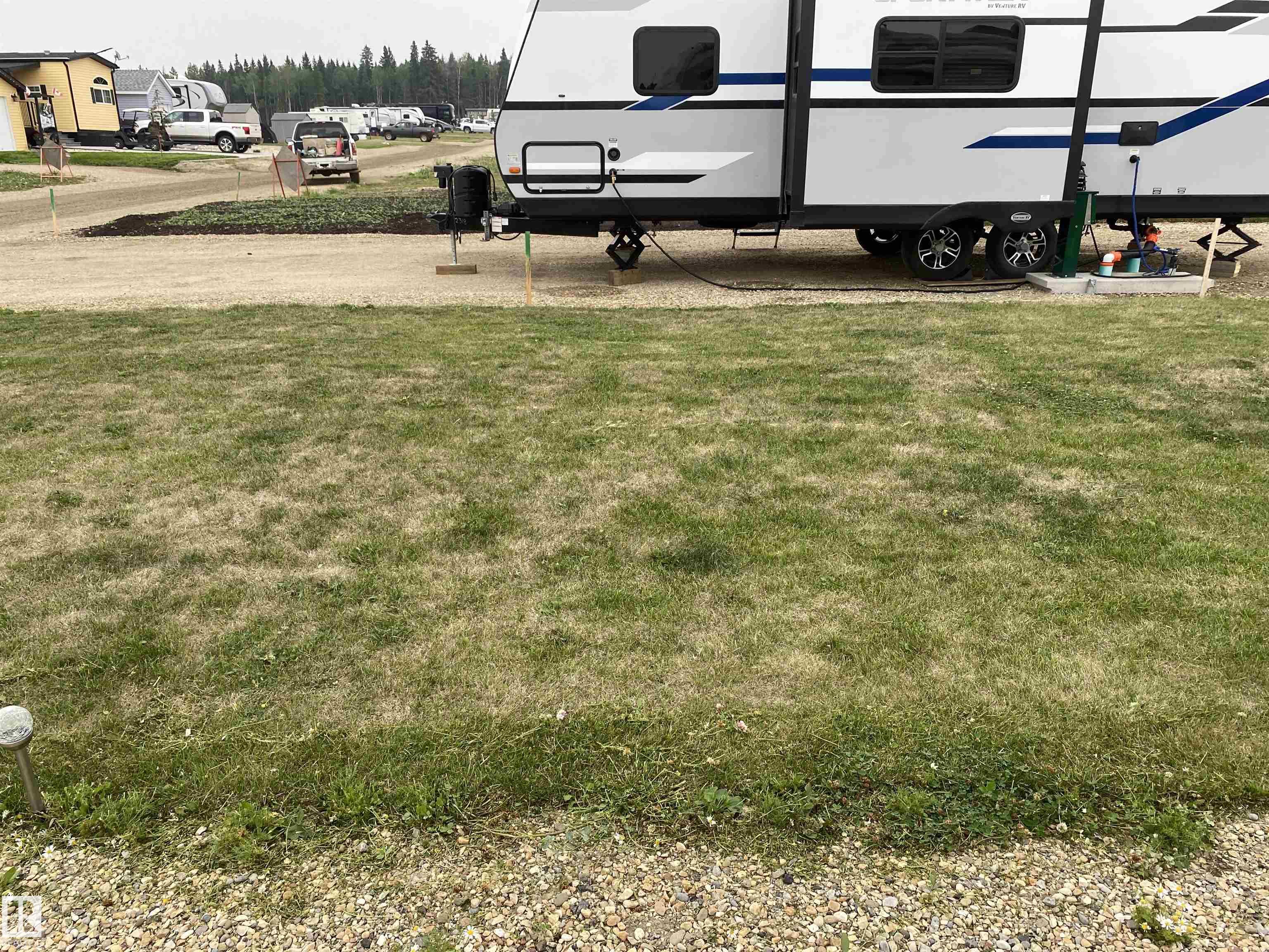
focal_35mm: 26
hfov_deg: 67.3
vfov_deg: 53.1
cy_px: 476
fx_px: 953
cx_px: 634
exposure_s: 1/122
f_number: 1.8
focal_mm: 4.25
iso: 40
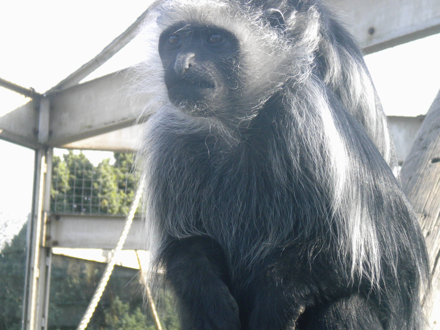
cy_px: 165
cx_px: 220
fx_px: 1335
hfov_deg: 18.7
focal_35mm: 105
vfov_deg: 14.1
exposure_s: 1/116
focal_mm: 18.9
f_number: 5.9
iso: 174
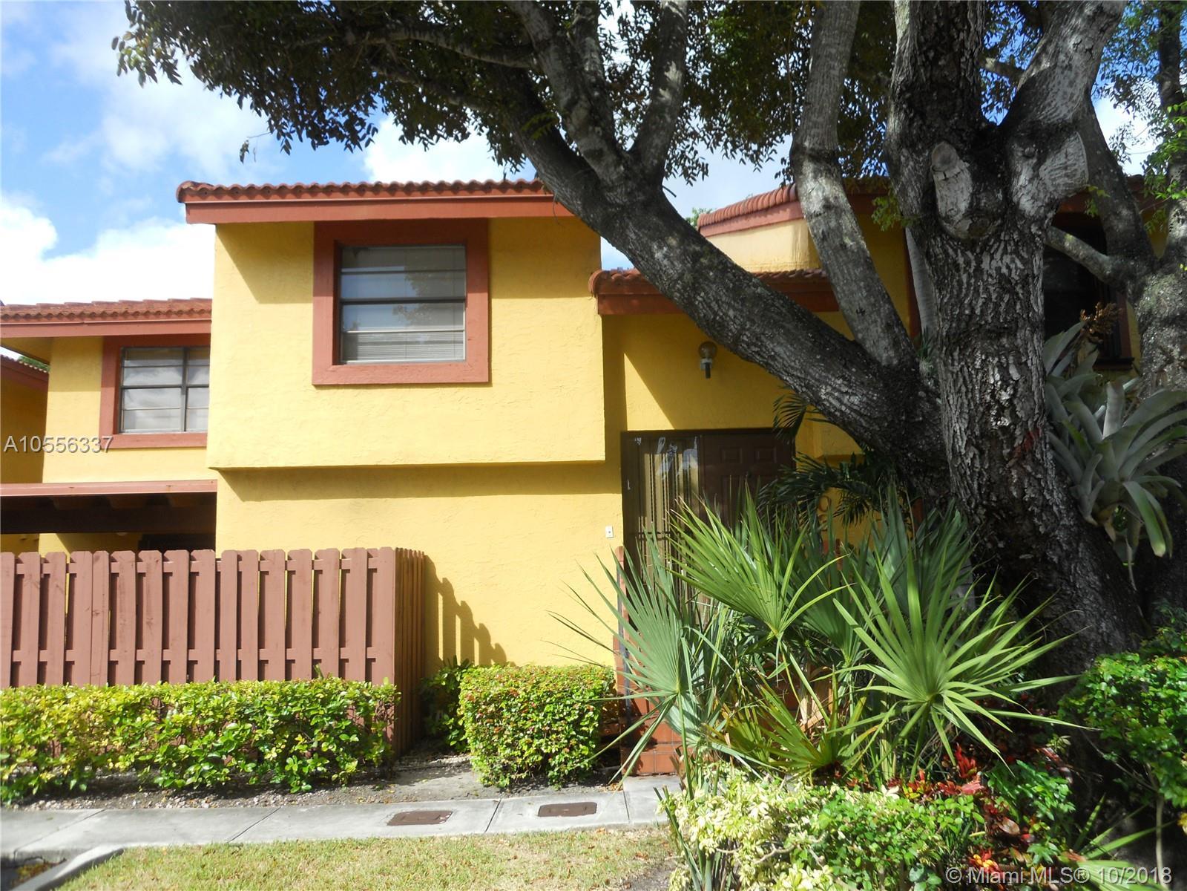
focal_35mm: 28
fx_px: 960
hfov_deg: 63.4
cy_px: 446
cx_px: 594
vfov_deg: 49.7
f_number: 2.7
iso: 80
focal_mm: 5
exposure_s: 1/640
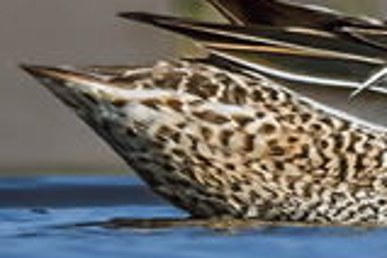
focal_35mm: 3972
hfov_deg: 0.5
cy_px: 52
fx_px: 42696
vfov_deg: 0.3
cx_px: 577
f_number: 7.1
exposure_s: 1/2000
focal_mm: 600
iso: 400
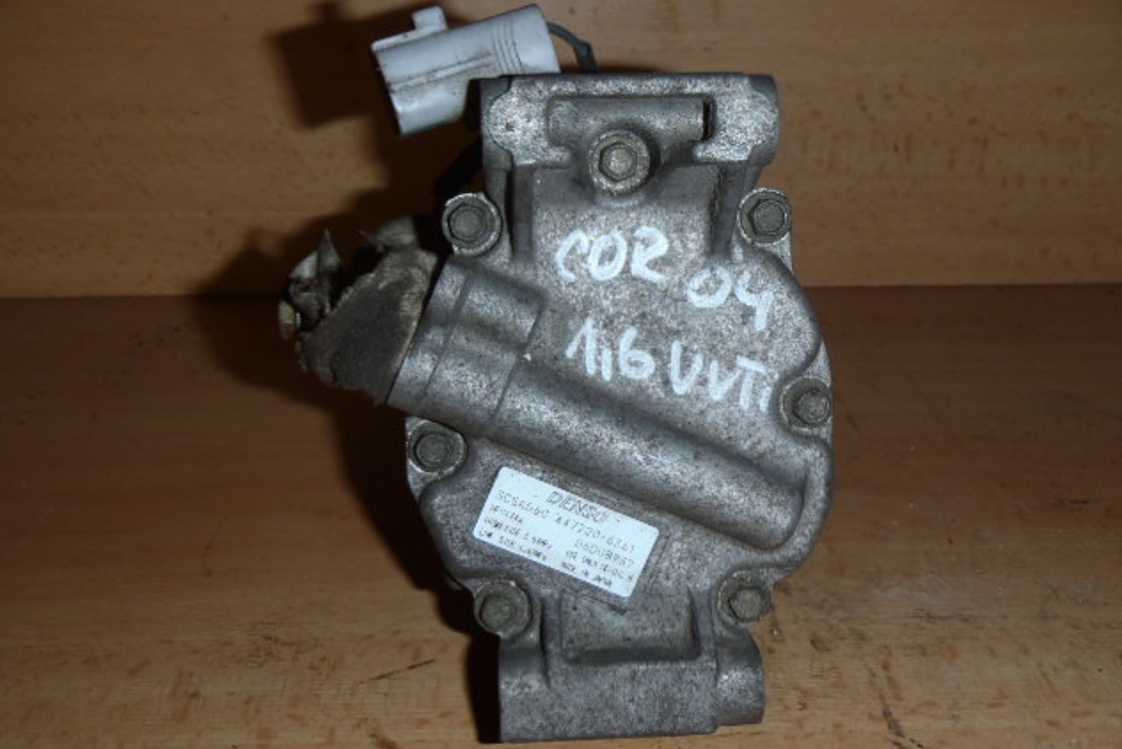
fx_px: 1247
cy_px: 396
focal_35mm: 40
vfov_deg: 33.4
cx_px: 565
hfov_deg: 48.4
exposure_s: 1/40
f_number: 4.6
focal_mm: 6.83
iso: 100
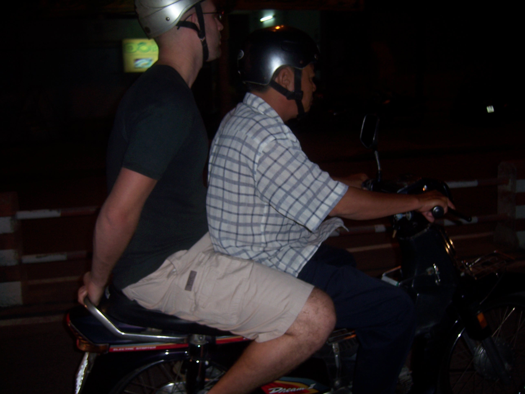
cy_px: 197
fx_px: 546
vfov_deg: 39.7
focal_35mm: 36
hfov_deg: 51.4
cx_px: 262
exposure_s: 1/60
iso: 80
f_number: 2.8
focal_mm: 6.2
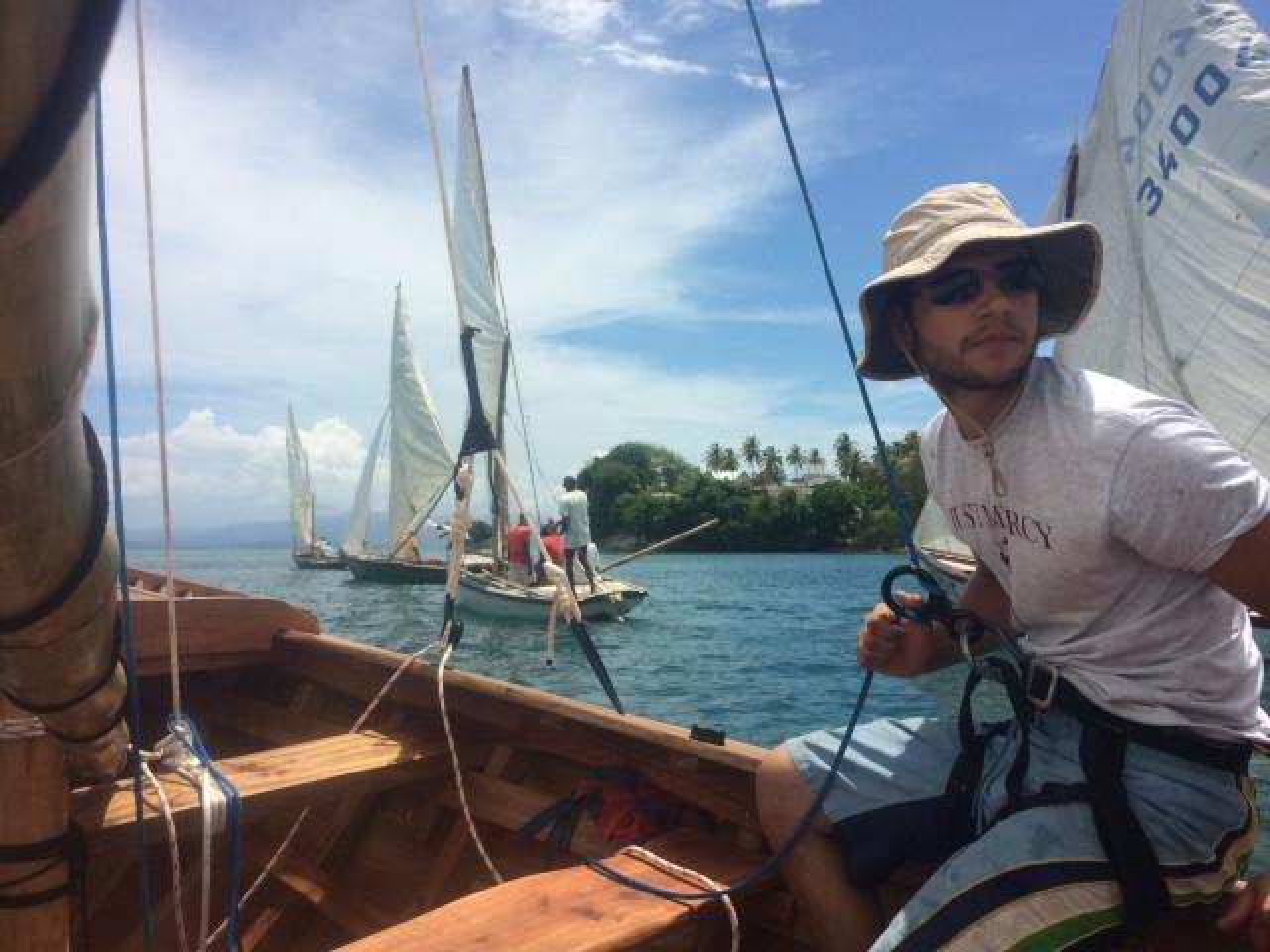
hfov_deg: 60.0
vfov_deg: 46.8
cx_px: 635
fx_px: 1101
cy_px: 476
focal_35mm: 30
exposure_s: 1/4115
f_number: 2.2
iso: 40
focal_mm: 4.12
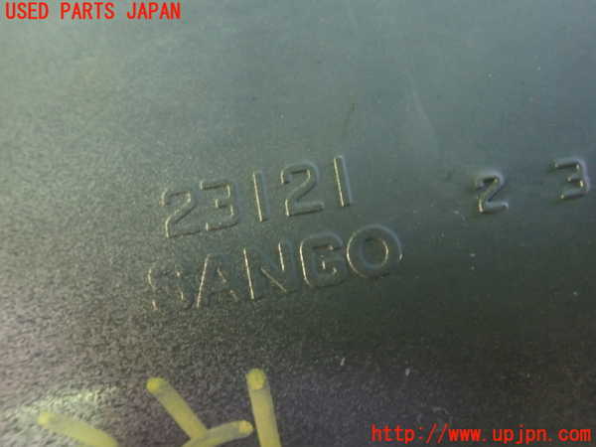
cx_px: 298
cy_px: 224
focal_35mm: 30
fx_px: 517
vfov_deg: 46.8
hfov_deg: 60.0
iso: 800
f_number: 2.3
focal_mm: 5.4
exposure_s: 1/30
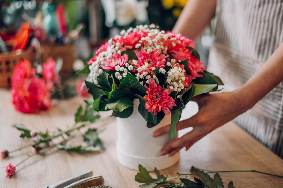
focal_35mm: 50
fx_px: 393
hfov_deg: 39.6
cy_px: 94
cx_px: 142
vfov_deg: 27.0
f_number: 1.8
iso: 160
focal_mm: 50
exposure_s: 1/200
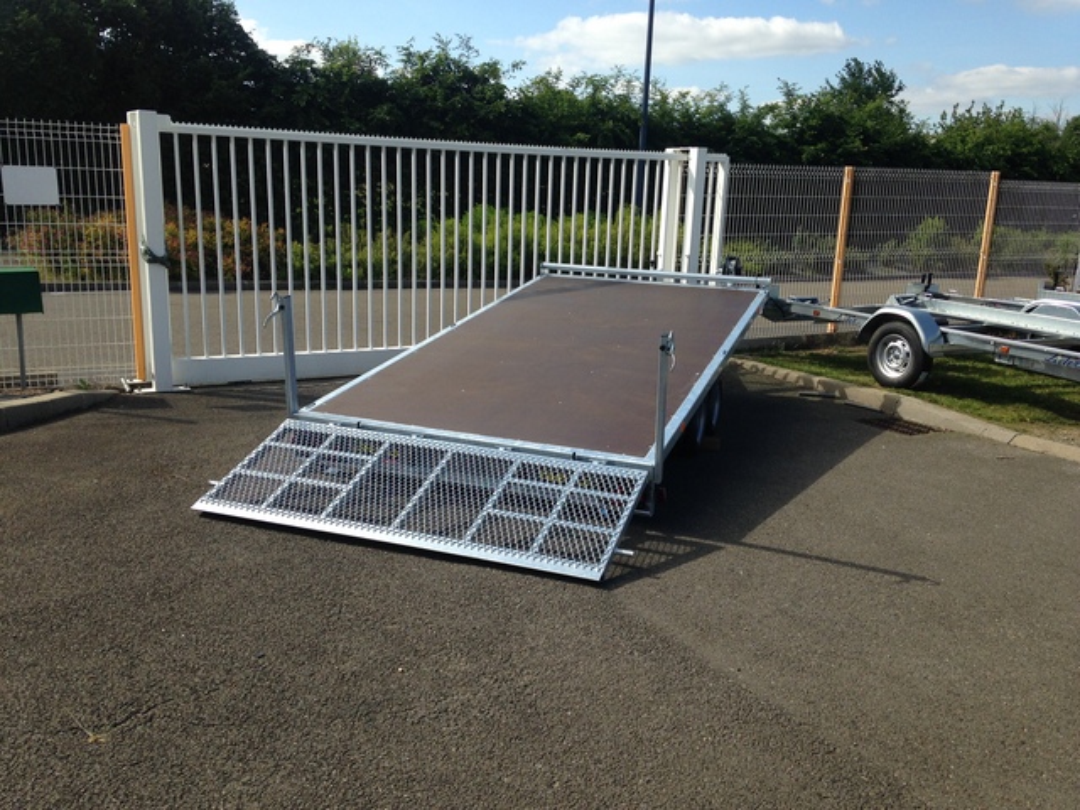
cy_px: 405
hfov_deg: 55.4
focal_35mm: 33
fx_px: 1030
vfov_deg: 42.9
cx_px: 540
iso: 50
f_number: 2.4
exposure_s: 1/1205
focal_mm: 4.12
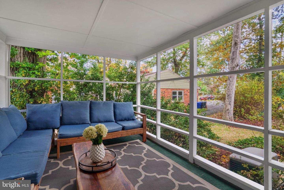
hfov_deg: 96.7
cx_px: 142
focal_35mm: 16
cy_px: 95
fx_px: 126
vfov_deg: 73.8
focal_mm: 16
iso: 1250
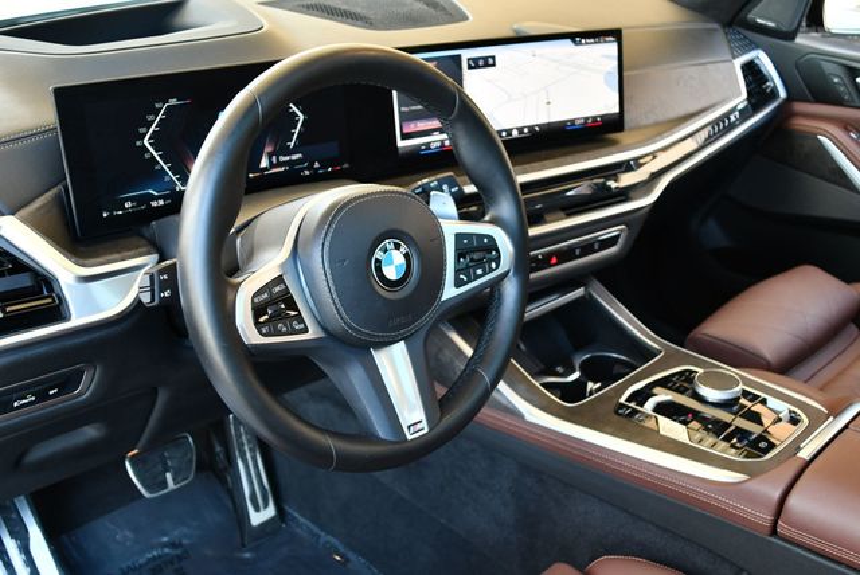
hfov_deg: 53.1
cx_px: 430
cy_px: 288
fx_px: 861
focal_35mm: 36
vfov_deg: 36.9
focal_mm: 18
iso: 800
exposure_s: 1/125
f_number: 3.5
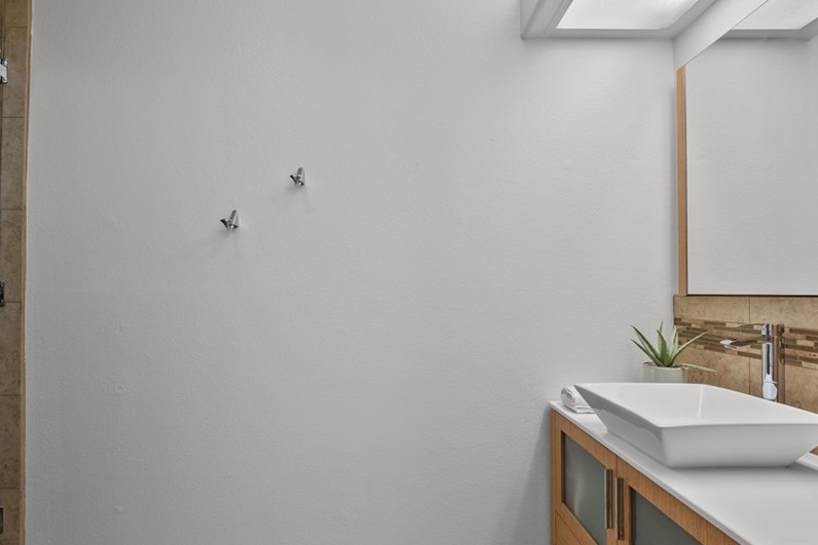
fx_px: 409
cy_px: 300
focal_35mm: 18
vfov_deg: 67.2
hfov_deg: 90.0
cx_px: 395
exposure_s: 1/2
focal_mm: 14
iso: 100
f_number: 9
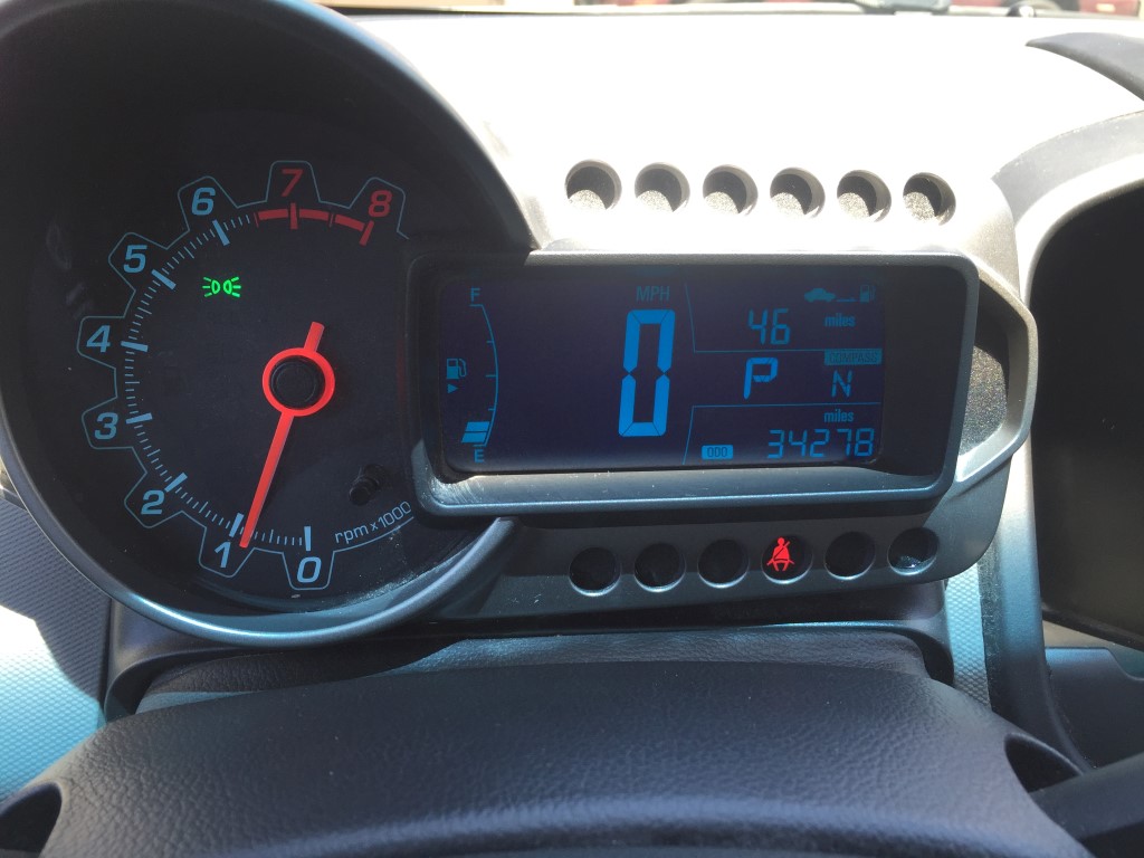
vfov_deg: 48.2
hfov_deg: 61.7
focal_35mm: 29
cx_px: 572
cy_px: 429
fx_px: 958
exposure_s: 1/120
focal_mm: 4.15
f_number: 2.2
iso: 32
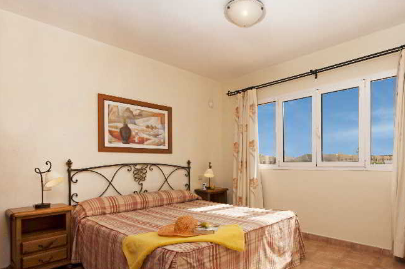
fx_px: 236
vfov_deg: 59.0
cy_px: 159
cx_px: 248
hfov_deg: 80.0
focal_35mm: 21
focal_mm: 17
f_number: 22
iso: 800
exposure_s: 1/250
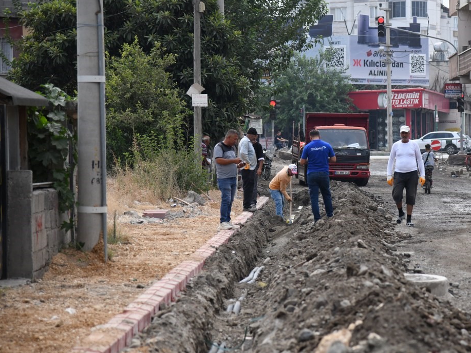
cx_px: 327
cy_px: 163
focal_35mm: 161
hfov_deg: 12.2
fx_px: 2191
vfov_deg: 9.2
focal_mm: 120
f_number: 4.5
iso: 1000
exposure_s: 1/6400
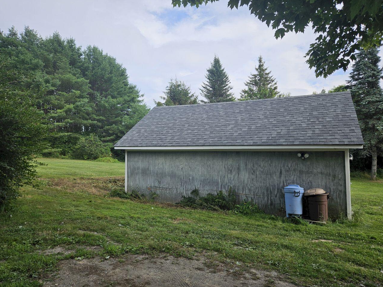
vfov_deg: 56.8
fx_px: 266
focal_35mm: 24
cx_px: 193
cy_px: 142
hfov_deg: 71.6
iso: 32
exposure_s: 1/1654
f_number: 1.8
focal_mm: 5.4
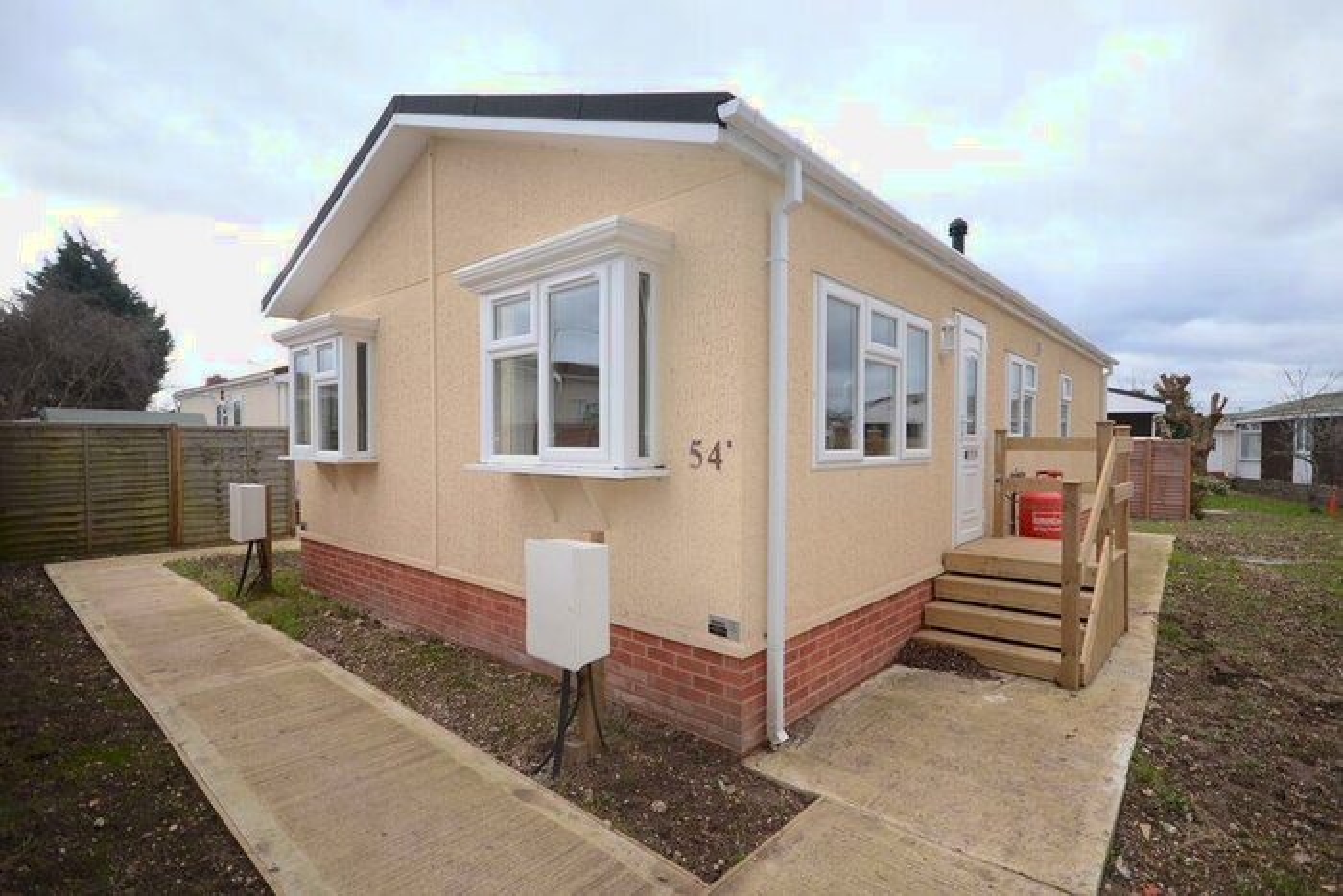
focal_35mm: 17
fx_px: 644
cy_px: 448
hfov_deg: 92.4
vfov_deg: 69.7
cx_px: 672
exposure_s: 1/250
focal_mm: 11.5
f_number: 4.5
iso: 250
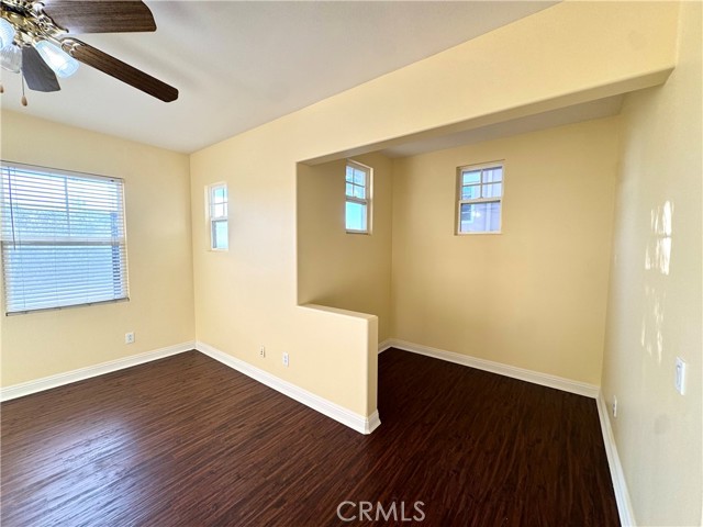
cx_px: 352
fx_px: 284
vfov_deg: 85.7
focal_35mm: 14
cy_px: 264
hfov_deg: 102.1
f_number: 2.2
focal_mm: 2.22
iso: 40
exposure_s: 1/120
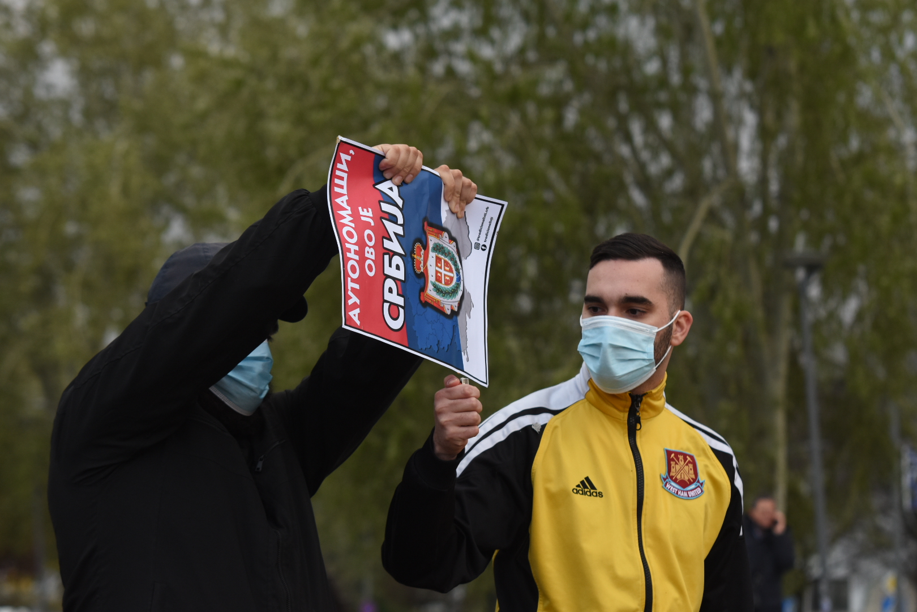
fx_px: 3821
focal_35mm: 150
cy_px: 306
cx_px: 458
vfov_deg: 9.1
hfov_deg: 13.7
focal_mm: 100
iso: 500
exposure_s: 1/320
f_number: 4
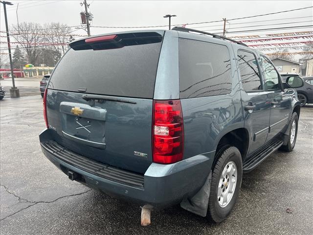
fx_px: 235
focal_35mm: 26
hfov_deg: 67.3
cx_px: 156
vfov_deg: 53.1
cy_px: 118
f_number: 1.5
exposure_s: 1/121
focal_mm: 5.7
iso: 50
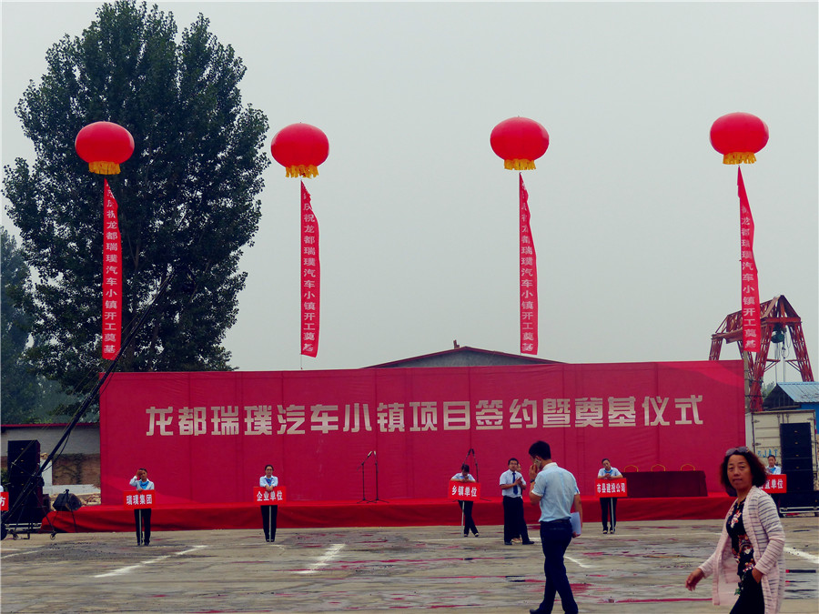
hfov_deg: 18.9
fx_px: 2461
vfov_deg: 14.2
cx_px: 410
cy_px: 307
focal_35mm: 104
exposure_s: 1/320
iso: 100
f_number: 4
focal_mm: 18.7
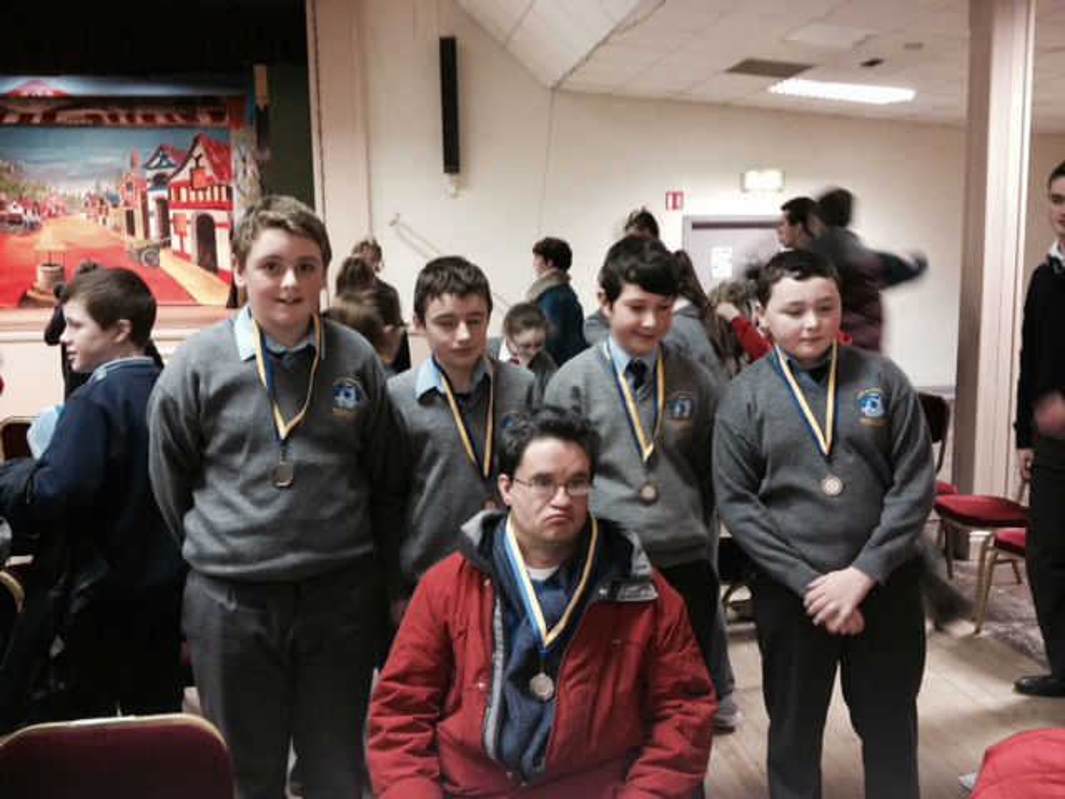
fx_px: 1077
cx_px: 532
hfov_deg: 52.6
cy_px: 400
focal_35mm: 35
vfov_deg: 40.7
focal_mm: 4.28
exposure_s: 1/20
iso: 320
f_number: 2.4
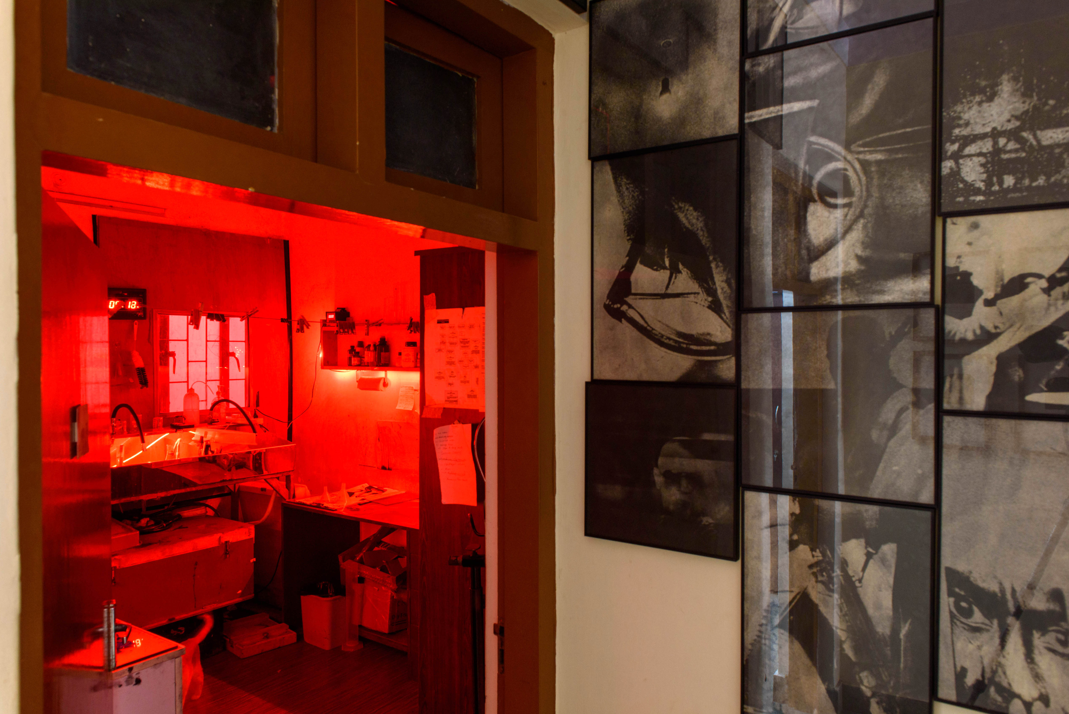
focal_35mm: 24
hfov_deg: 73.7
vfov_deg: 53.2
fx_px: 713
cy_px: 357
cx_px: 534
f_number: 9
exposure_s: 2.5
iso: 400
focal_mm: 24
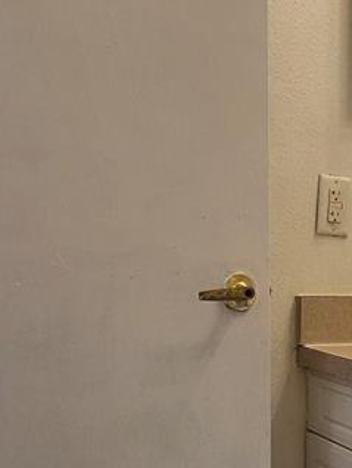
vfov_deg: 36.8
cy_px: 409
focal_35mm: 49
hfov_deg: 28.7
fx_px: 663
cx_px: 309
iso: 64
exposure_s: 1/120
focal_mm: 2.2
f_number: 2.2
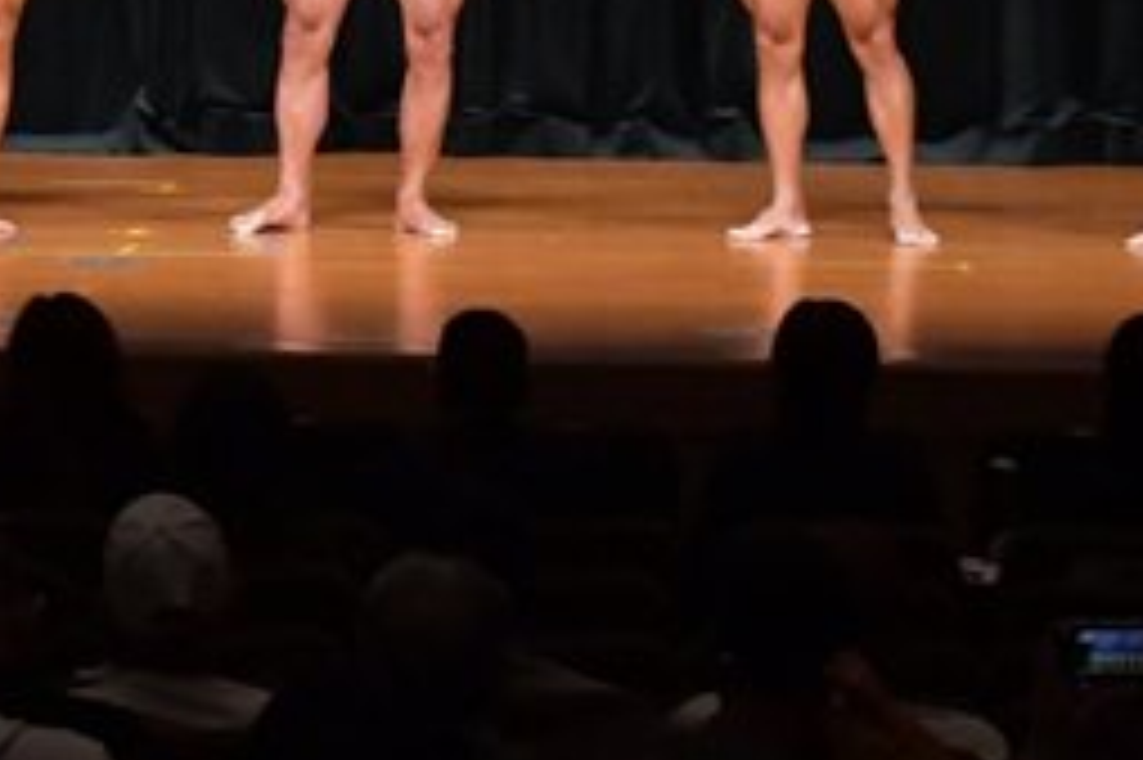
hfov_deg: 6.2
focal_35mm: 330
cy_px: -238
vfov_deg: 4.1
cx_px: 47
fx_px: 10470
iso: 5000
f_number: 5.6
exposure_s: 1/400
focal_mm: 72
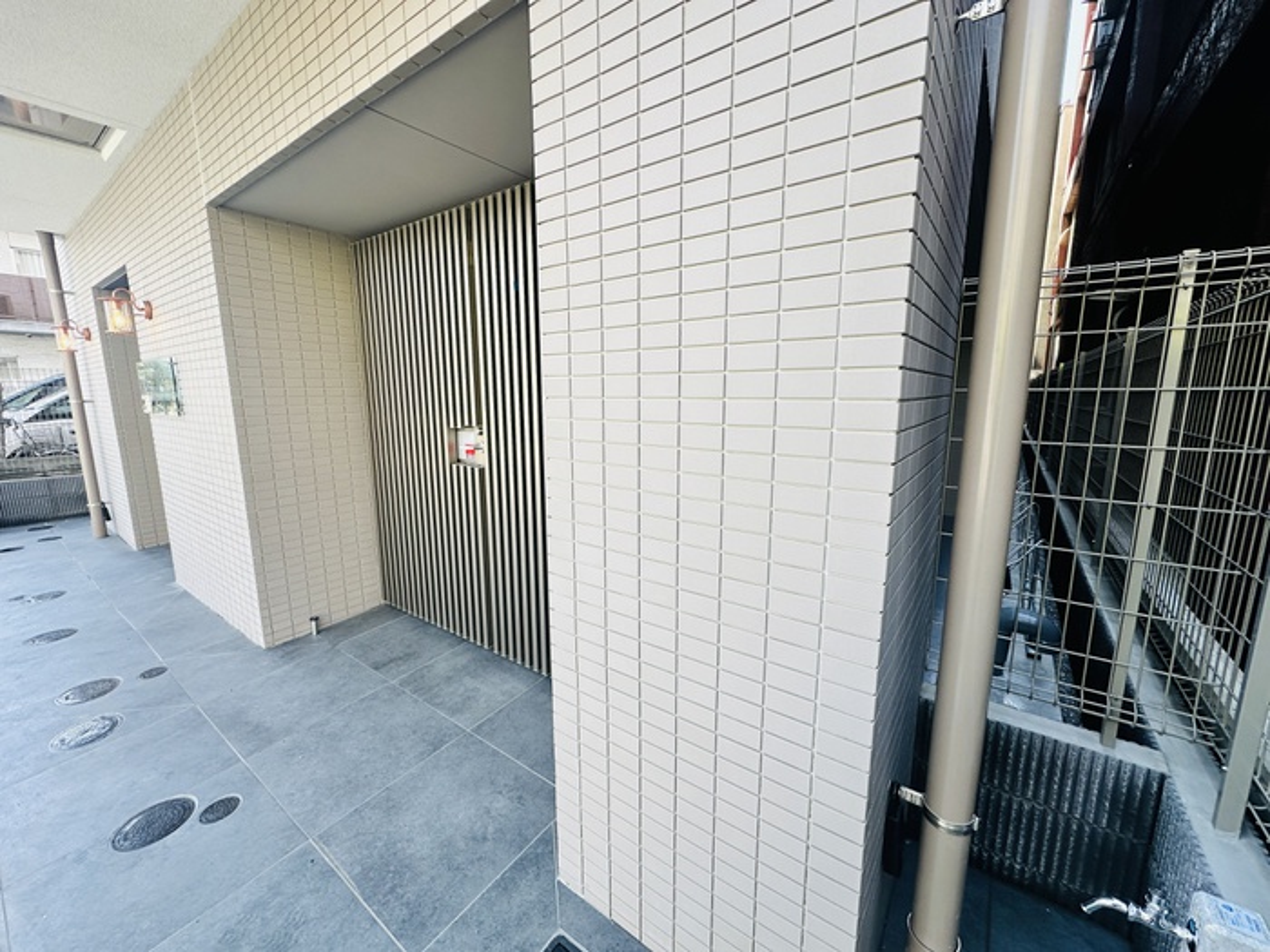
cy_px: 476
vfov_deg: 85.7
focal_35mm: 14
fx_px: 514
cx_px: 635
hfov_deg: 102.1
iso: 40
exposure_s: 1/148
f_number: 2.2
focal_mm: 2.22
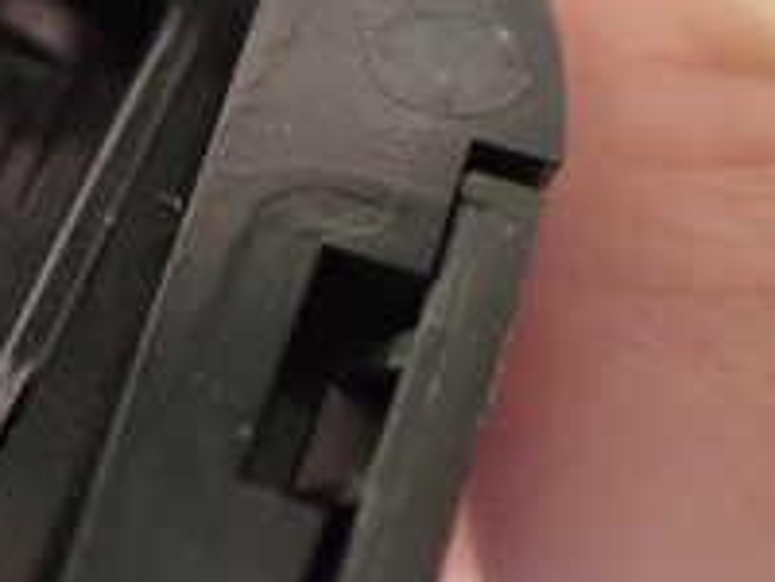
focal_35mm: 90
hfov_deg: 19.4
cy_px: 469
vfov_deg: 16.3
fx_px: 2015
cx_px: -345
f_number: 2.3
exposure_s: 1/30
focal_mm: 5.4
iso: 1250
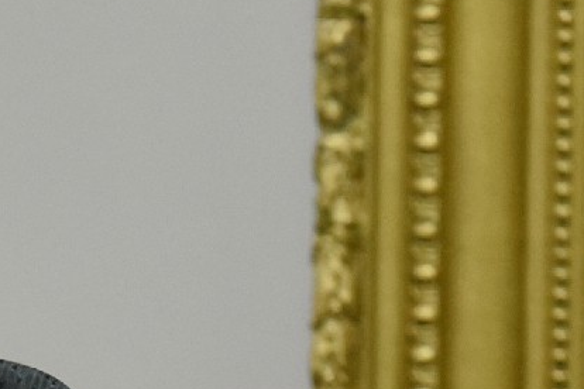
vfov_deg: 1.8
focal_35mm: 783
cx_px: -543
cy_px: 499
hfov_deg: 2.6
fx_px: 12701
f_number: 5.6
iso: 4000
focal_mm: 135
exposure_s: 1/60
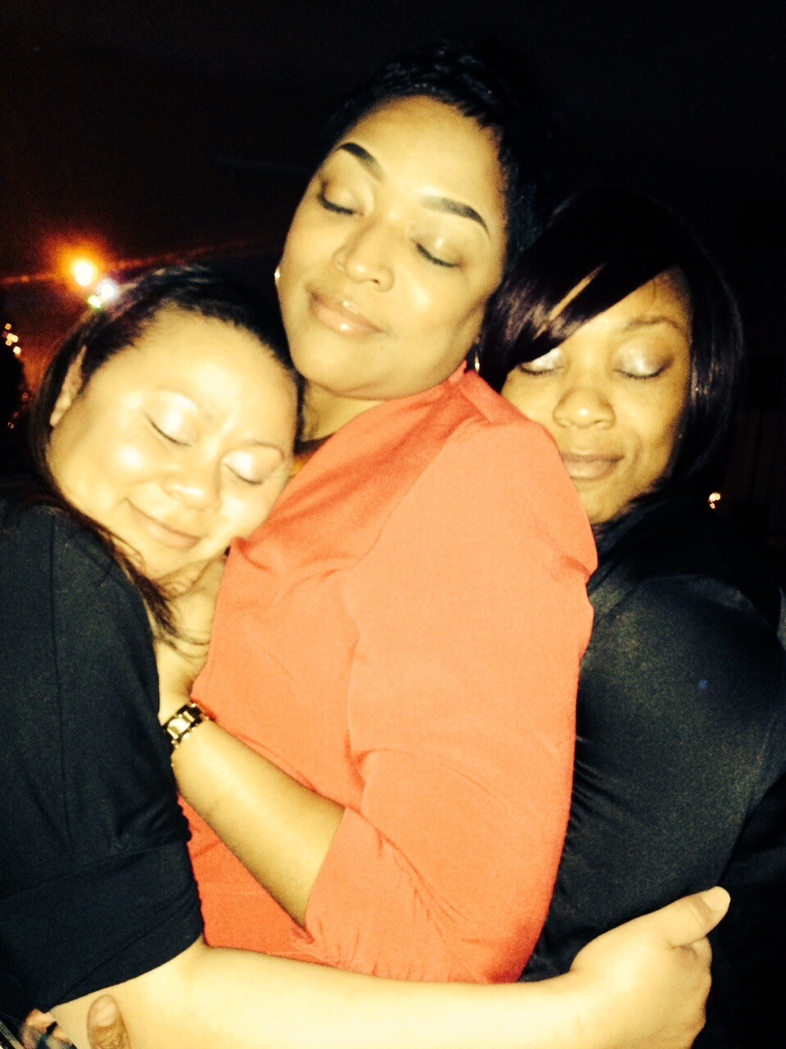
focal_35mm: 33
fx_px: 999
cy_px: 524
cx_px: 393
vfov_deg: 55.4
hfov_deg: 42.9
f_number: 2.4
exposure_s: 1/16
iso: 400
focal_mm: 4.12
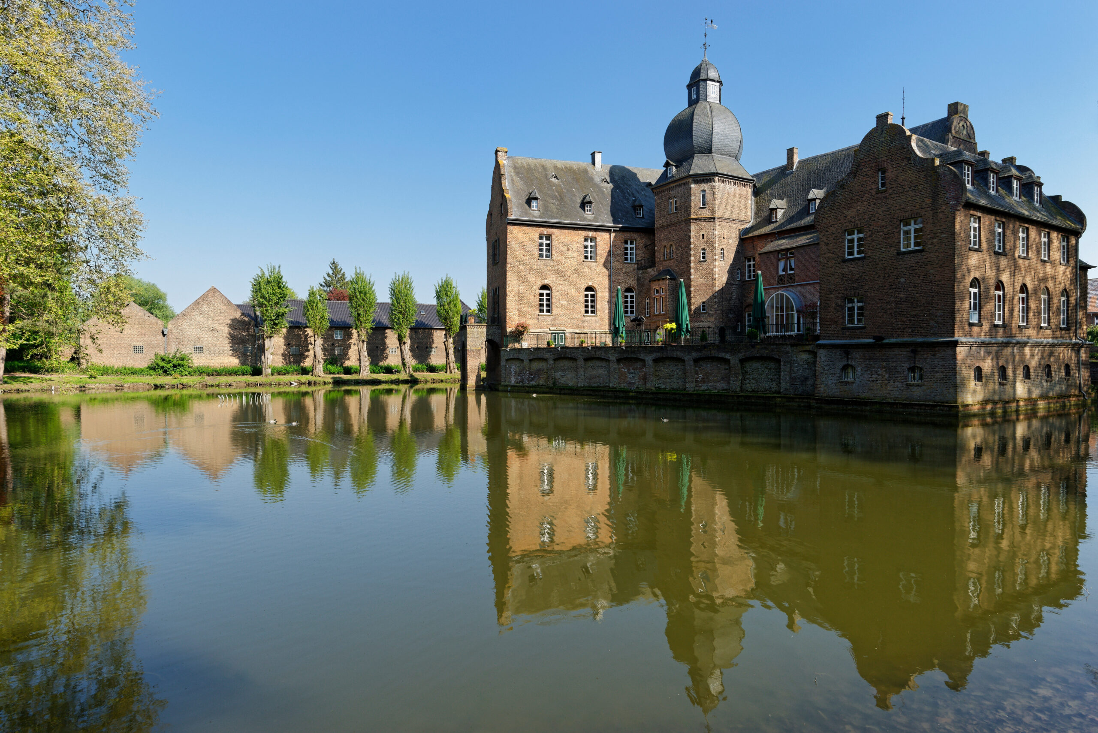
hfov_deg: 78.6
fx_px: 671
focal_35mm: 22
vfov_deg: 57.3
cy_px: 366
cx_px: 549
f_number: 9
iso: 100
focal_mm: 22
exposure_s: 1/125
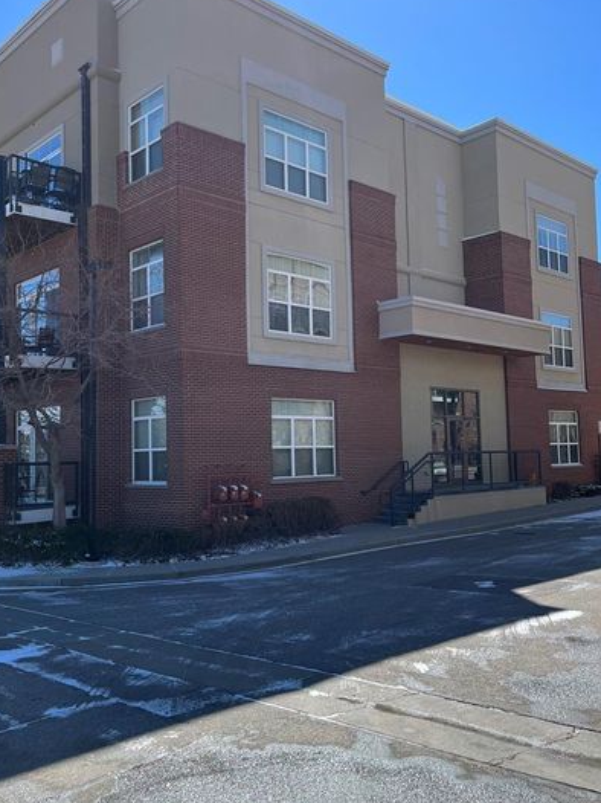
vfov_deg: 55.4
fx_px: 765
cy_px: 389
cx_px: 276
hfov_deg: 42.9
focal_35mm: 33
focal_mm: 5.1
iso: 50
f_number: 1.6
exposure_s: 1/2571
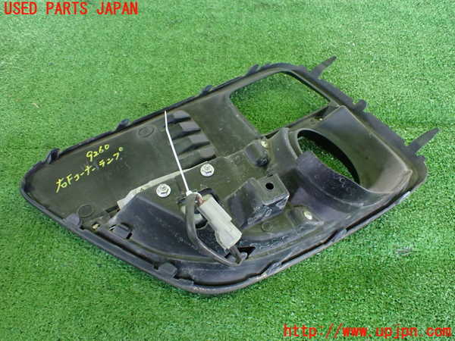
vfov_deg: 46.8
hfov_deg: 60.0
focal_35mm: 30
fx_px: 394
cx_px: 228
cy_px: 170
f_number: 2.3
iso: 1000
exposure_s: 1/30
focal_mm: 5.4
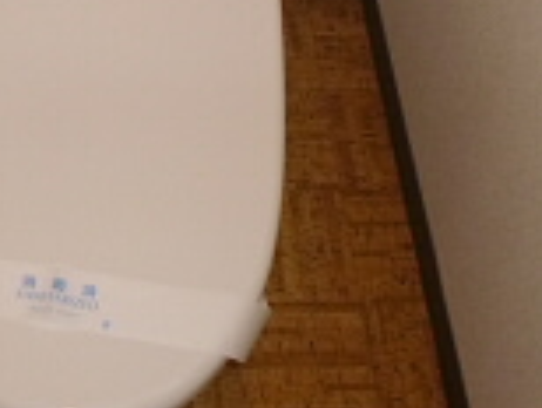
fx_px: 1223
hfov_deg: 24.3
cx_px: 53
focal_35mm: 78
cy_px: -104
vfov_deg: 17.9
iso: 200
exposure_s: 1/60
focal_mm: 5
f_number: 2.7
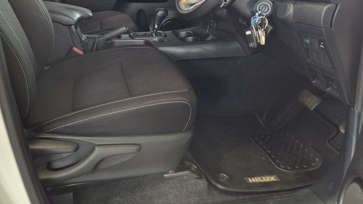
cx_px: 162
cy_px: 32
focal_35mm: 34
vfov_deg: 33.4
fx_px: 327
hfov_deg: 57.9
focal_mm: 5.4
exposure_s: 1/100
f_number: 1.8
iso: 320
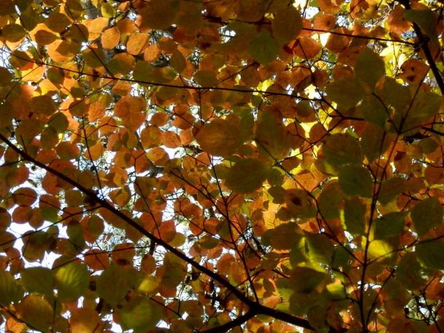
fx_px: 2322
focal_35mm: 181
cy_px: 166
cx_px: 222
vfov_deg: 8.2
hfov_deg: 10.9
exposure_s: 1/200
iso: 400
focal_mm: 32
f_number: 5.9
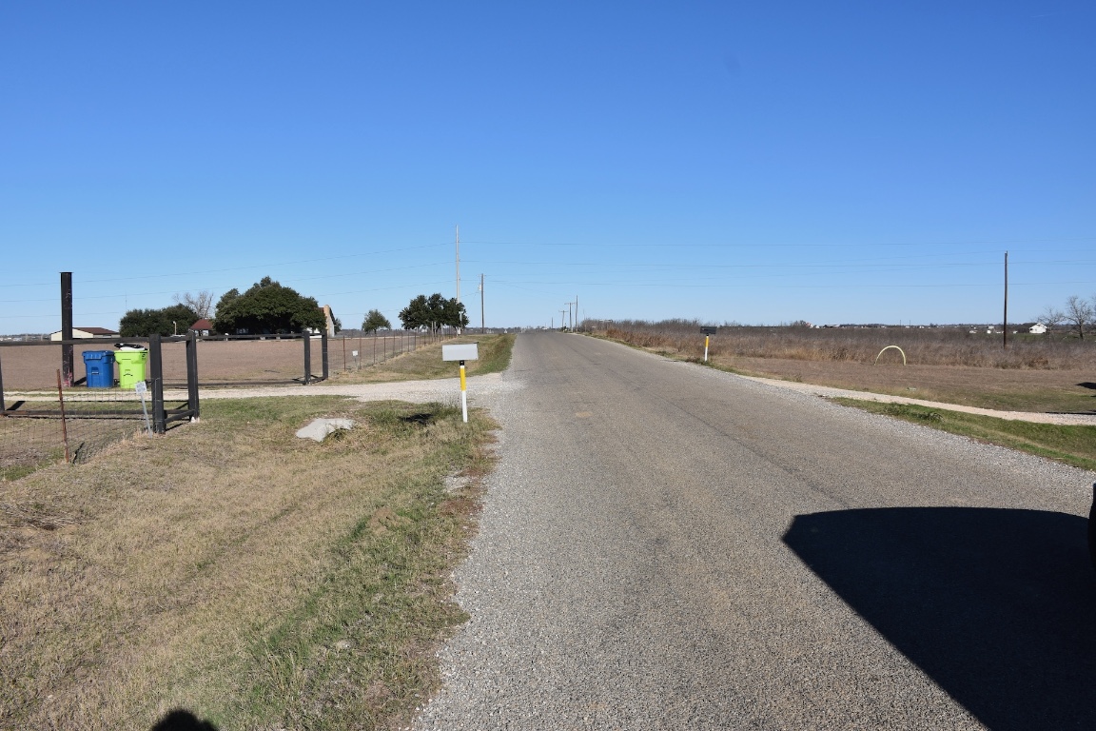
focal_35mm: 27
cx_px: 548
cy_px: 366
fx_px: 822
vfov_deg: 47.9
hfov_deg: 67.4
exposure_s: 1/500
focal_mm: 18
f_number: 11
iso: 200
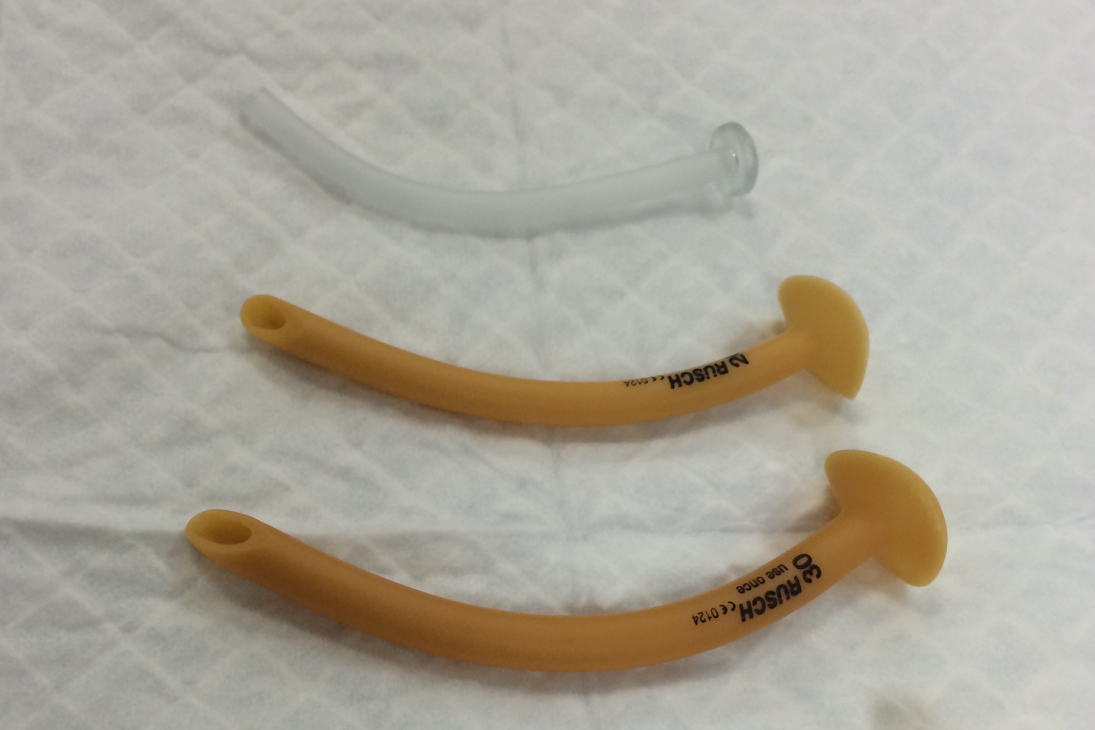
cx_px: 522
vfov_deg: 29.3
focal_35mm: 45
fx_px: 1369
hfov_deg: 43.6
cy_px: 561
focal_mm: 4.12
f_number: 2.2
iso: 40
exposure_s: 1/30
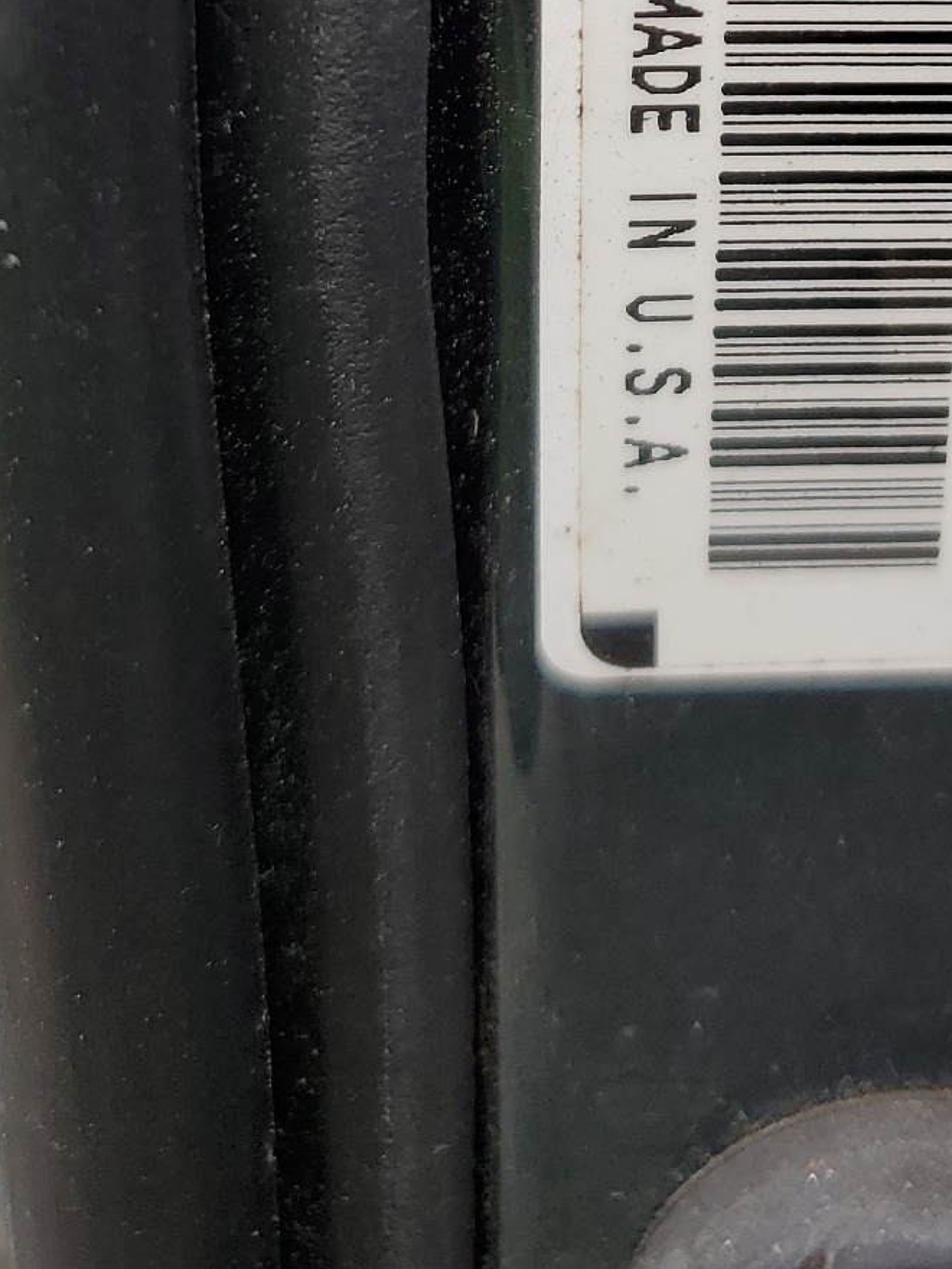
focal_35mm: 63
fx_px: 2310
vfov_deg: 27.7
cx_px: 793
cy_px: -178
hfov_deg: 22.9
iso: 50
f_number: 1.5
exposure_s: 1/227
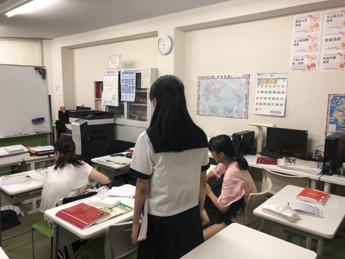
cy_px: 130
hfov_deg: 63.4
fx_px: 279
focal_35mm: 28
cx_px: 172
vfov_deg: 49.7
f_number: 1.8
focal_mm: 4
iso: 40
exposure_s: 1/30
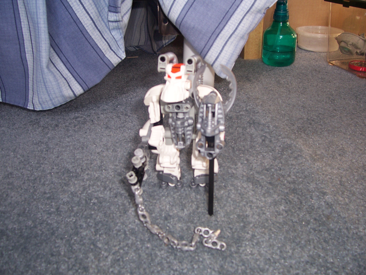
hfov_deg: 54.0
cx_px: 183
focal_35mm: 34
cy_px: 138
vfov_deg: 41.8
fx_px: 359
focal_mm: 5.6
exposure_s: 1/60
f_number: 2.7
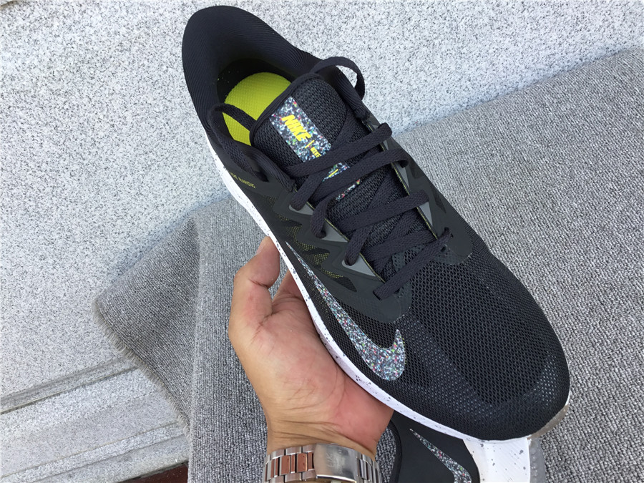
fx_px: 577
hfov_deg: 58.4
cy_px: 242
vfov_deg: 45.4
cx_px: 322
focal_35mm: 31
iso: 25
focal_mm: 3.3
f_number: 2.4
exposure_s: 1/118
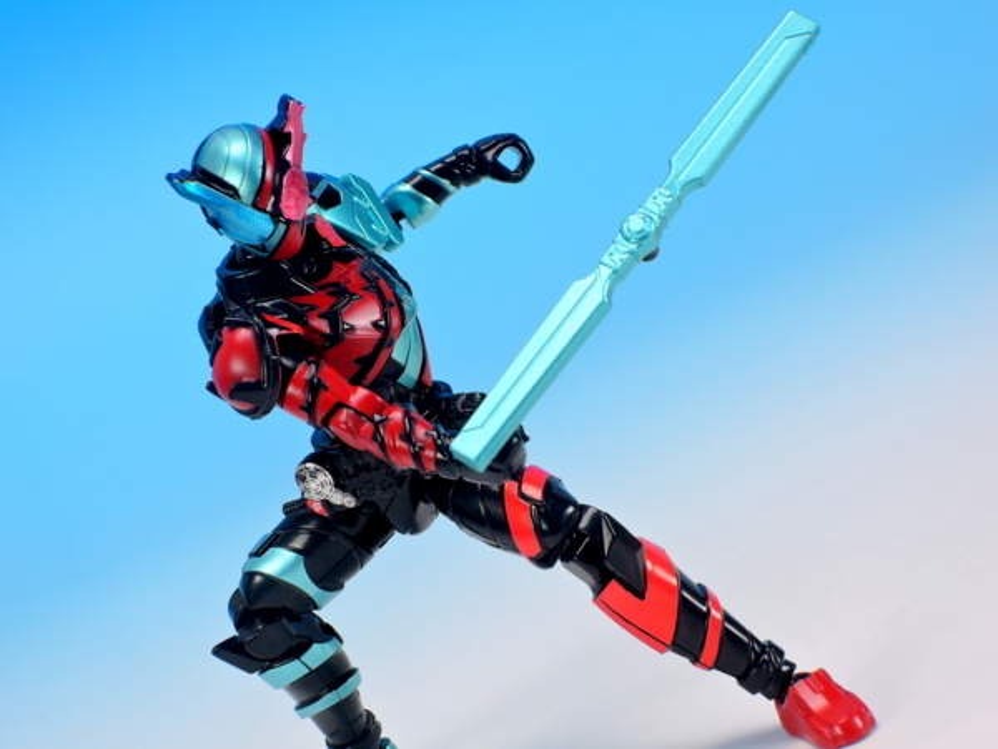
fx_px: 3027
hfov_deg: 18.7
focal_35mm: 105
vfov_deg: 14.1
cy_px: 374
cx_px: 499
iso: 80
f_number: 6.5
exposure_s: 1/2
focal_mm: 22.4
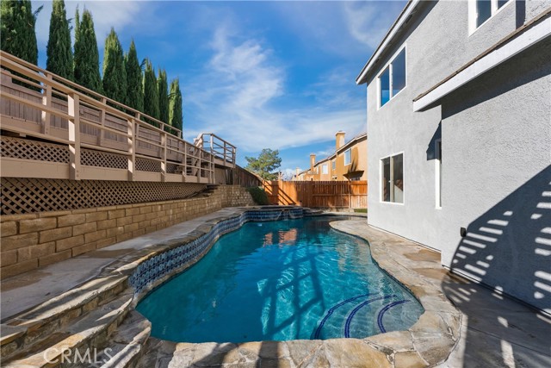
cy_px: 184
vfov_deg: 81.2
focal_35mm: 14
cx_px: 276
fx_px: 214
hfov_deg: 104.2
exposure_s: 1/1000
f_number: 7.1
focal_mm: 14
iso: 320
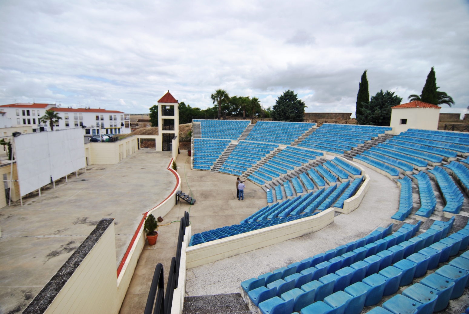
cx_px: 234
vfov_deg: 67.5
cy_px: 157
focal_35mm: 18
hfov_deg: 89.9
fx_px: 235
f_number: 4
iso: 100
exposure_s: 1/1000
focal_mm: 12
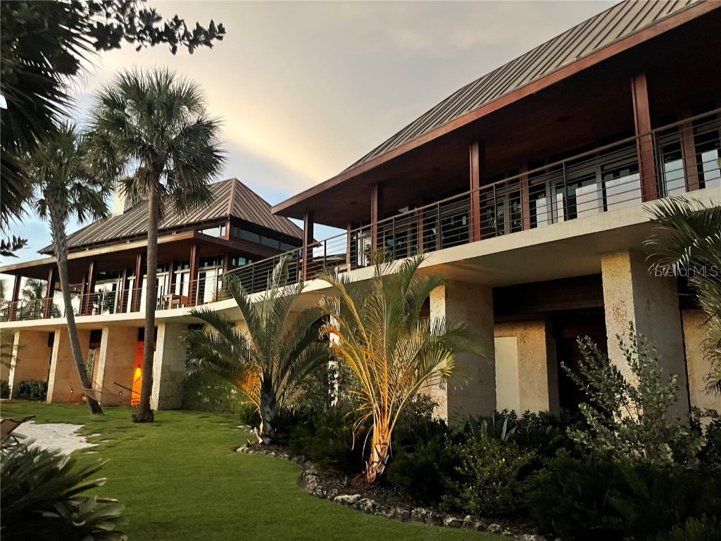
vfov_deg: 53.1
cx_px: 360
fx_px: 542
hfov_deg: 67.3
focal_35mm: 26
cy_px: 270
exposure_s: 1/30
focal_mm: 5.1
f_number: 1.6
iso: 800
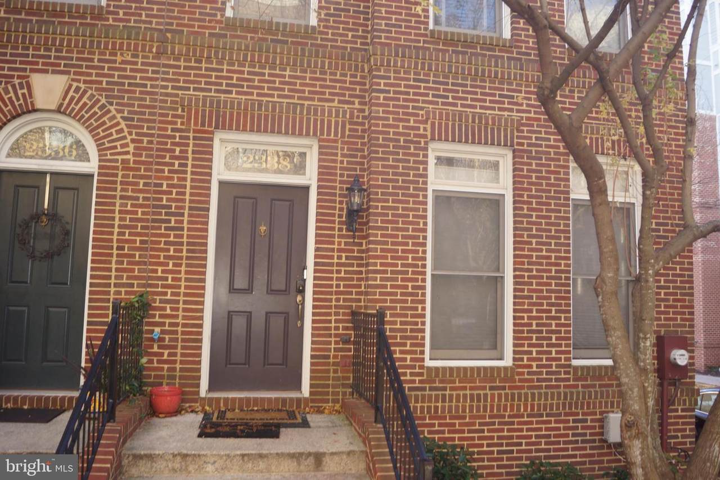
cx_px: 360
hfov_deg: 67.4
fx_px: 540
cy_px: 240
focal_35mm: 27
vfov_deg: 47.9
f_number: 4.5
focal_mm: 18
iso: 100
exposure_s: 1/80
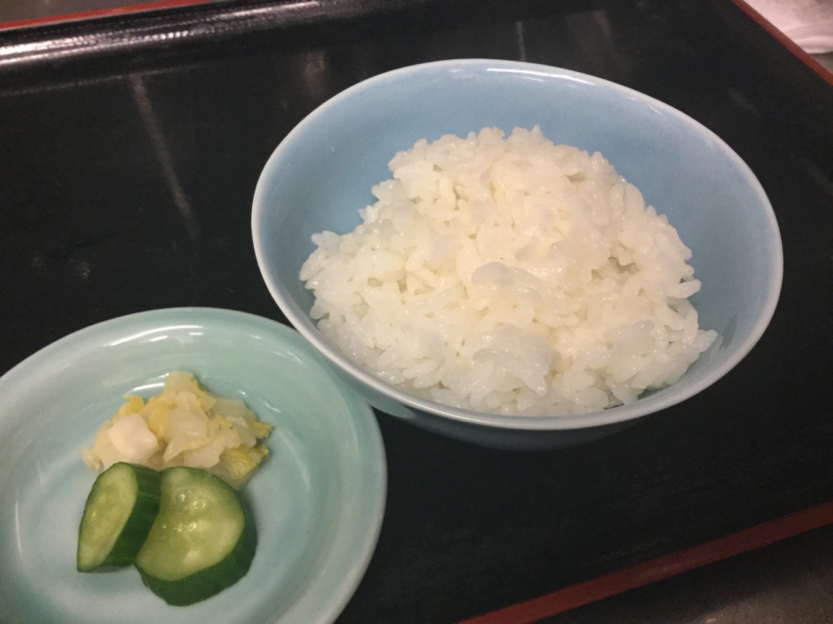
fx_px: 746
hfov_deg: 58.4
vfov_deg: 45.4
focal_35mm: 31
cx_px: 416
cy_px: 312
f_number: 2.4
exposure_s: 1/24
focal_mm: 3.3
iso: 200
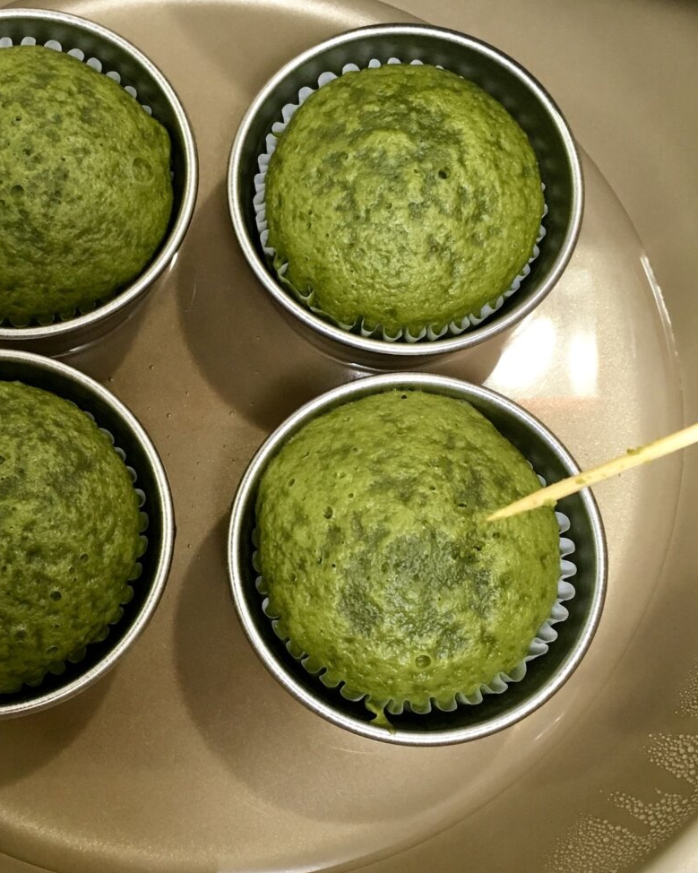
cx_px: 350
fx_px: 801
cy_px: 477
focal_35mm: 31
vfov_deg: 57.1
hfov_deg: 47.1
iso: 100
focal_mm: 4.15
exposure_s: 1/30
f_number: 2.2
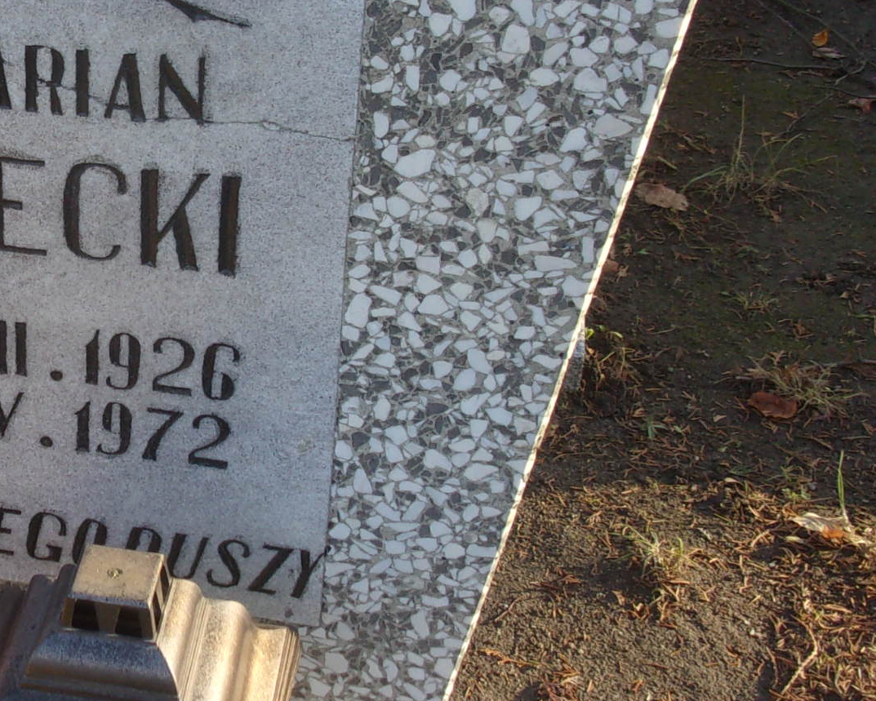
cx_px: -5
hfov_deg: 27.1
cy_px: 277
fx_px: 1712
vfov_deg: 23.1
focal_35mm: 66
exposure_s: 1/85
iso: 80
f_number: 3.9
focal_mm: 5.1
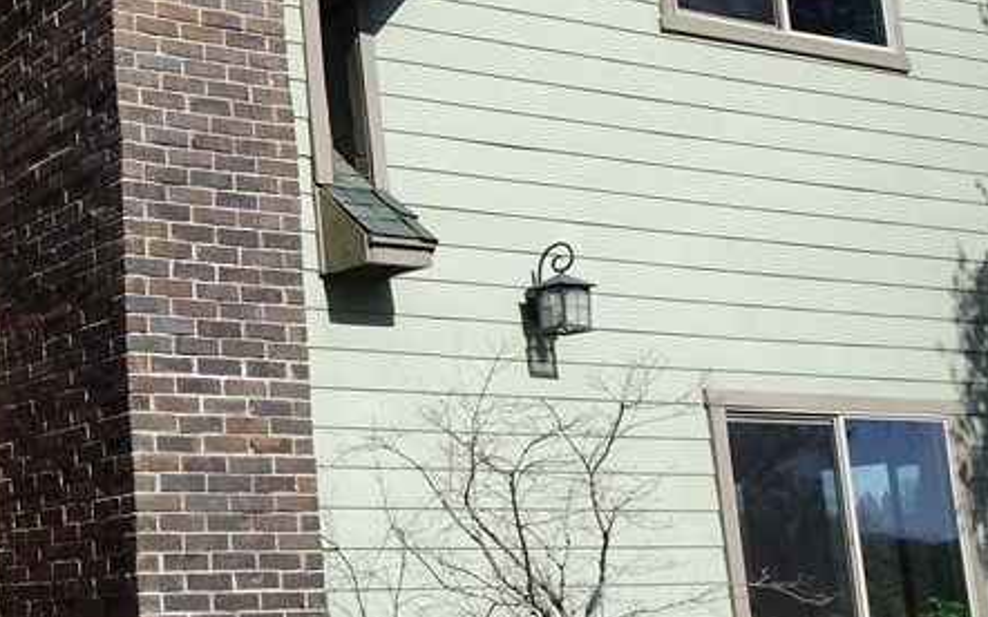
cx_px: -96
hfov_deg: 30.9
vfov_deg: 22.0
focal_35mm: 59
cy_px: 331
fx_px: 1588
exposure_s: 1/1000
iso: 80
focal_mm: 4.1
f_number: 3.5
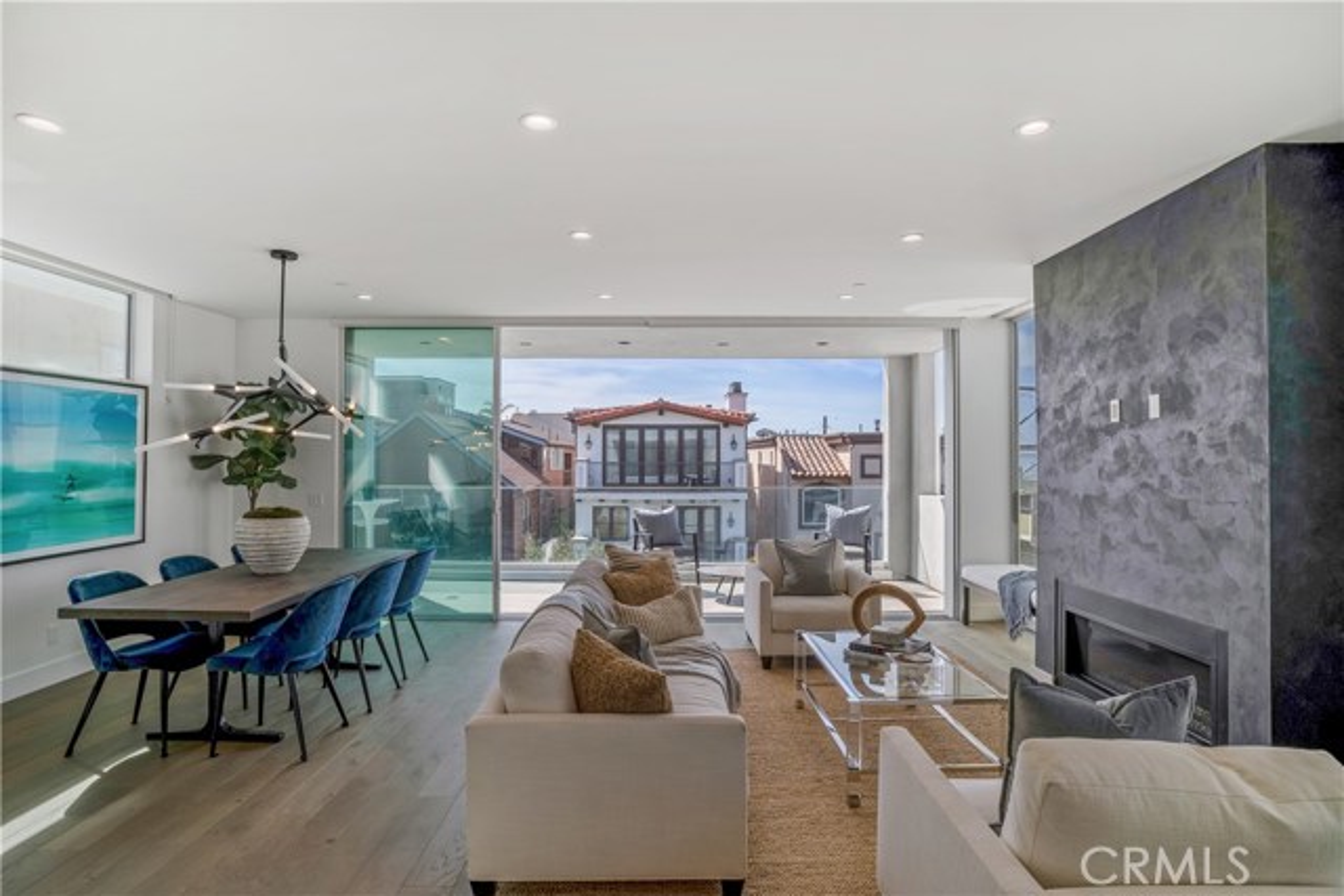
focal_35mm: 18
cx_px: 672
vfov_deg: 67.4
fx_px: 672
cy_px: 448
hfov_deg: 90.0
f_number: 8
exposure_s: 1/6400
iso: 125
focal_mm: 18
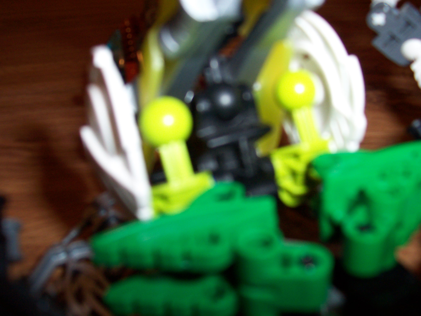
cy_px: 158
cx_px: 210
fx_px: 450
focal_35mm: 37
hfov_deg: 50.1
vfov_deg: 38.7
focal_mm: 5.6
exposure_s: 1/60
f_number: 2.8
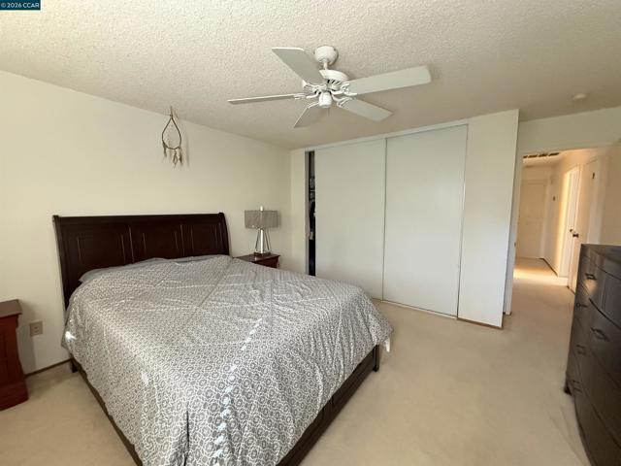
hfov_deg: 102.1
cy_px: 233
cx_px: 310
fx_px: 251
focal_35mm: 14
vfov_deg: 85.7
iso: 800
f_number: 2.2
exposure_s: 1/60
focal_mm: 2.22
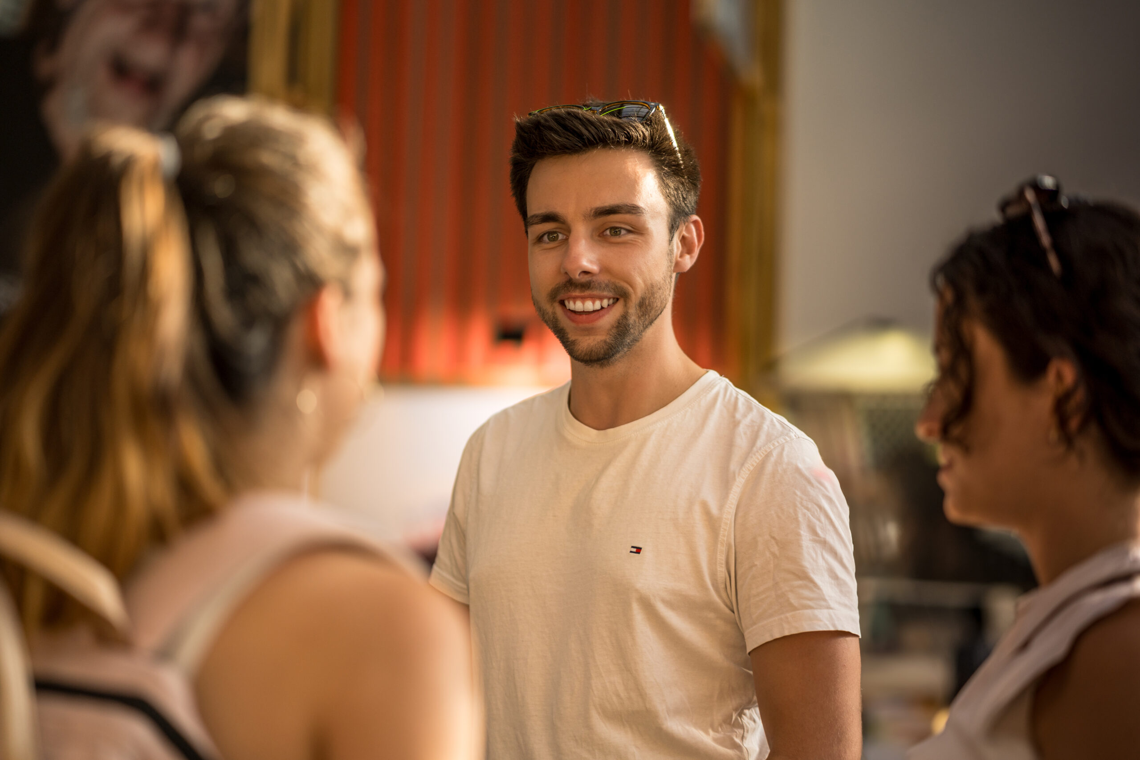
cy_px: 380
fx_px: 2692
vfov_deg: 16.1
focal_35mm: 85
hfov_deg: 23.9
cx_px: 570
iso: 160
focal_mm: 85
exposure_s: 1/640
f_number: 1.8
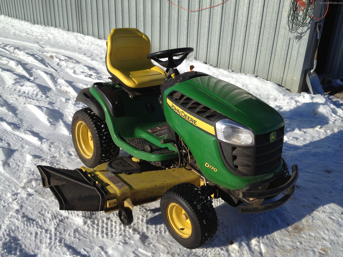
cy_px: 128
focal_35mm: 35
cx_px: 172
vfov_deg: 40.7
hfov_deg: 52.6
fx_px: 347
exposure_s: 1/2762
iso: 50
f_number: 2.4
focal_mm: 4.28
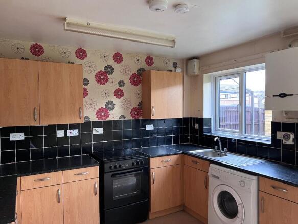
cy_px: 112
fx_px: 224
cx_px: 149
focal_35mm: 26
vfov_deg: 53.0
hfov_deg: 67.3
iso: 125
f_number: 1.5
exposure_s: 1/66
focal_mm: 5.7
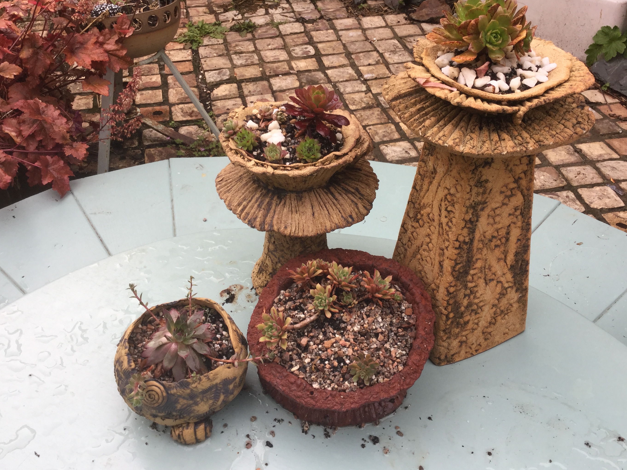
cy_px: 204
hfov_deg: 50.1
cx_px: 342
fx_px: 670
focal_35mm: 37
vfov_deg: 38.6
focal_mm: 3.3
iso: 25
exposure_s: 1/123
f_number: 2.4
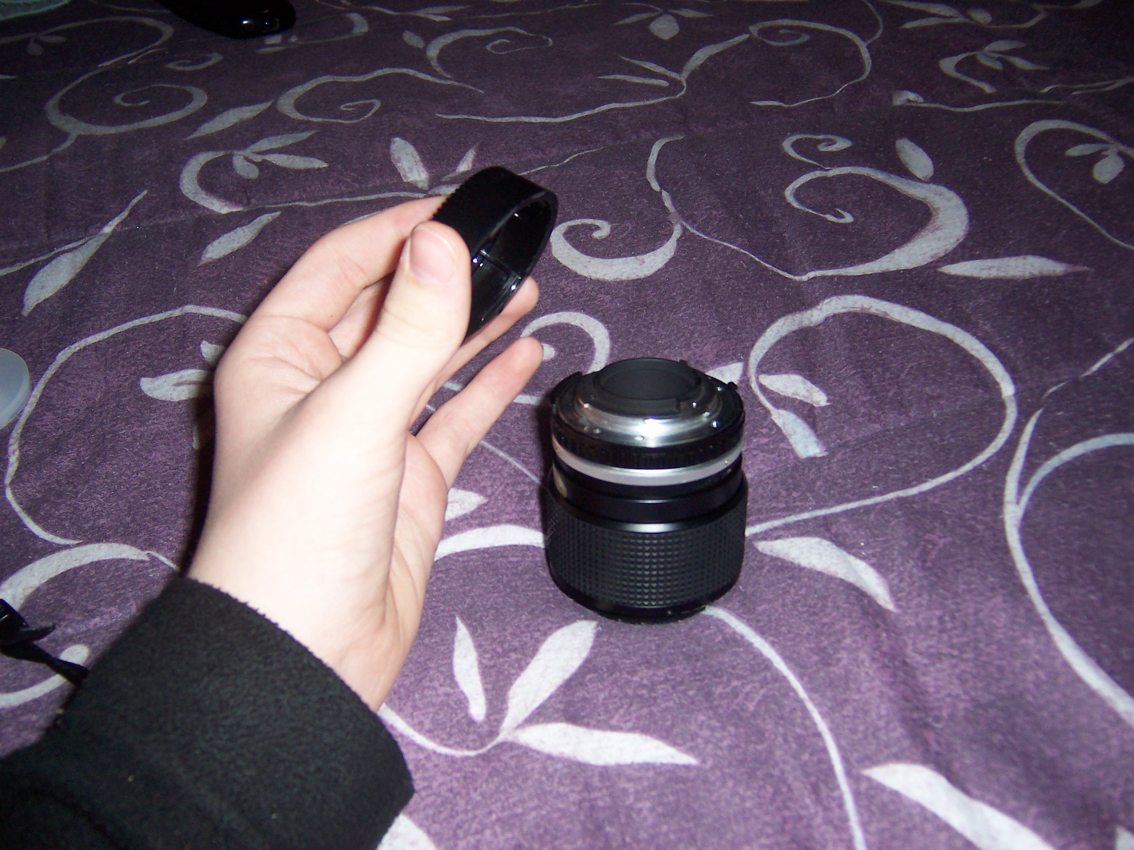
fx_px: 1081
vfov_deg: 42.9
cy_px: 425
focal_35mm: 33
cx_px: 567
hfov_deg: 55.4
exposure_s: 1/60
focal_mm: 5.5
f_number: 2.8
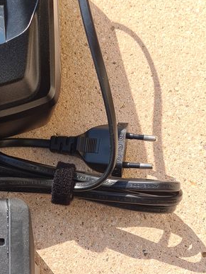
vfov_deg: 28.6
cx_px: 34
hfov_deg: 21.6
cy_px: 203
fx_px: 532
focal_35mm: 67
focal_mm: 5.4
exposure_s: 1/2041
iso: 50
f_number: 1.8
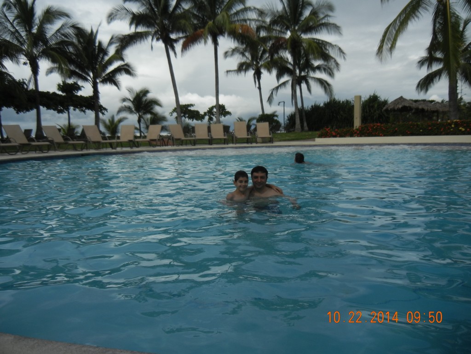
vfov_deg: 46.8
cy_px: 177
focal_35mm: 30
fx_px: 408
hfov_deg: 60.0
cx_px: 236
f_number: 7
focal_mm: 5.4
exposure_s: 1/830
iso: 160
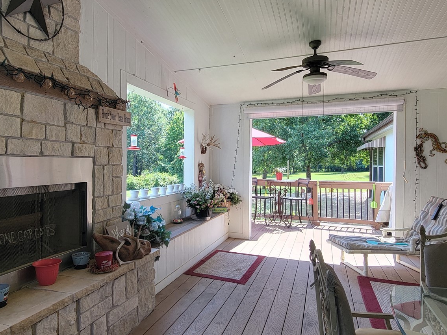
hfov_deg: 76.0
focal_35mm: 22
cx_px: 192
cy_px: 160
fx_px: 284
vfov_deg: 61.0
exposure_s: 1/147
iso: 50
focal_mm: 2.2
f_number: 2.2
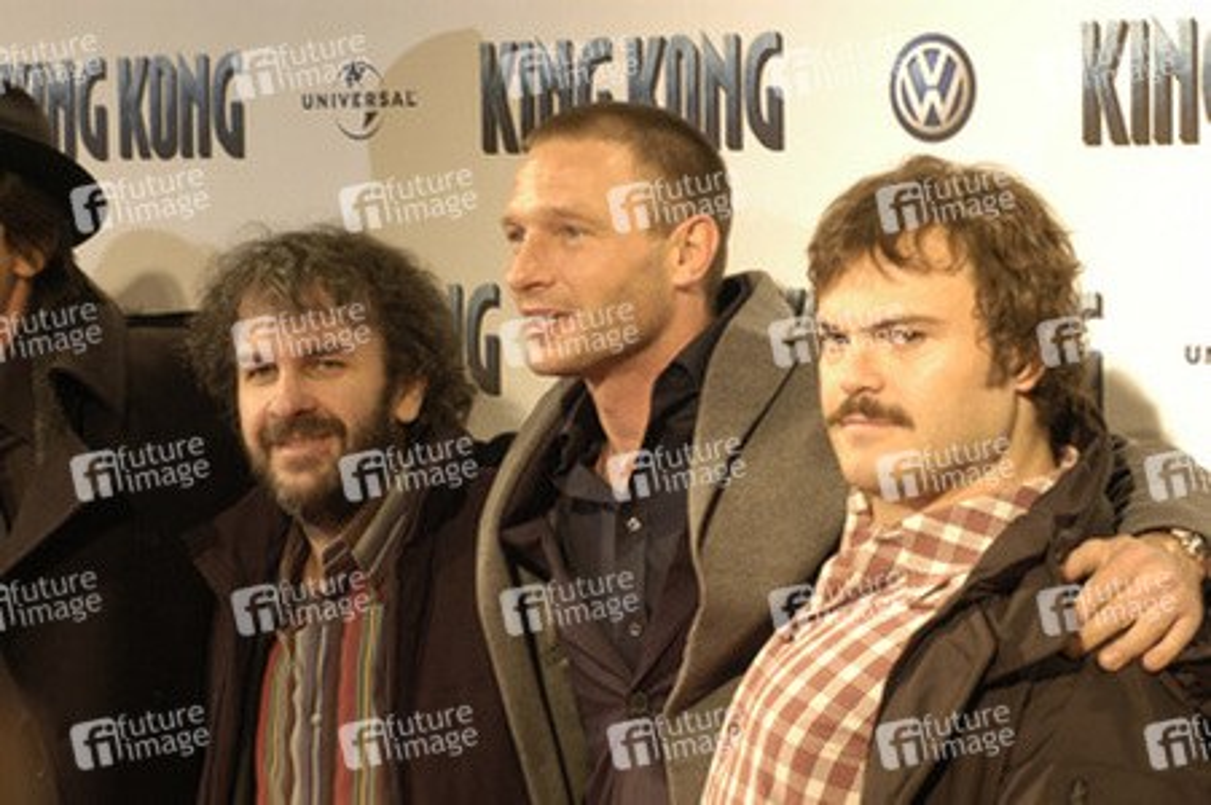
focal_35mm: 120
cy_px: 402
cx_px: 606
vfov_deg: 11.4
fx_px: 4034
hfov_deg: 17.1
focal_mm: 80
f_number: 6.3
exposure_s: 1/60
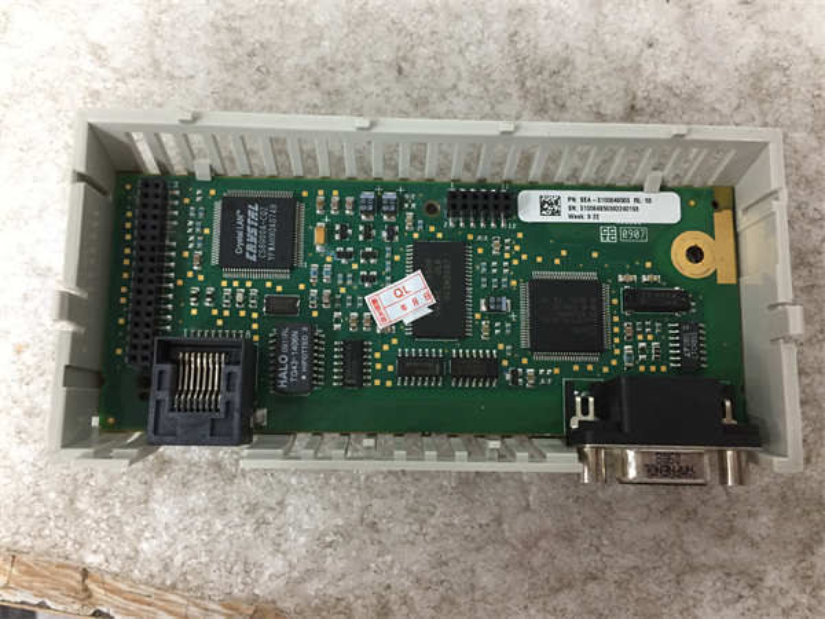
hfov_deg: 61.7
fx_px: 691
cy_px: 310
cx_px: 412
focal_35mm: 29
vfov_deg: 48.2
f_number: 2.2
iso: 200
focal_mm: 4.15
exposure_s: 1/33
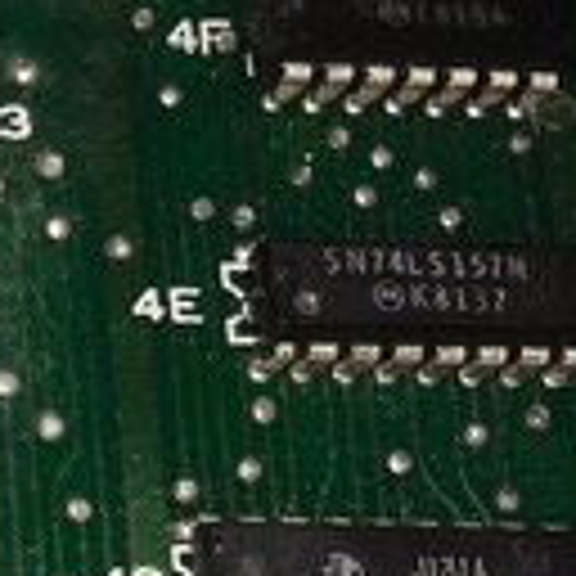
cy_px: 778
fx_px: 2410
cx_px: -778
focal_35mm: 128
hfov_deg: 11.4
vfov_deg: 13.1
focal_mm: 4.15
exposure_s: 1/94
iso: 25
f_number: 2.2
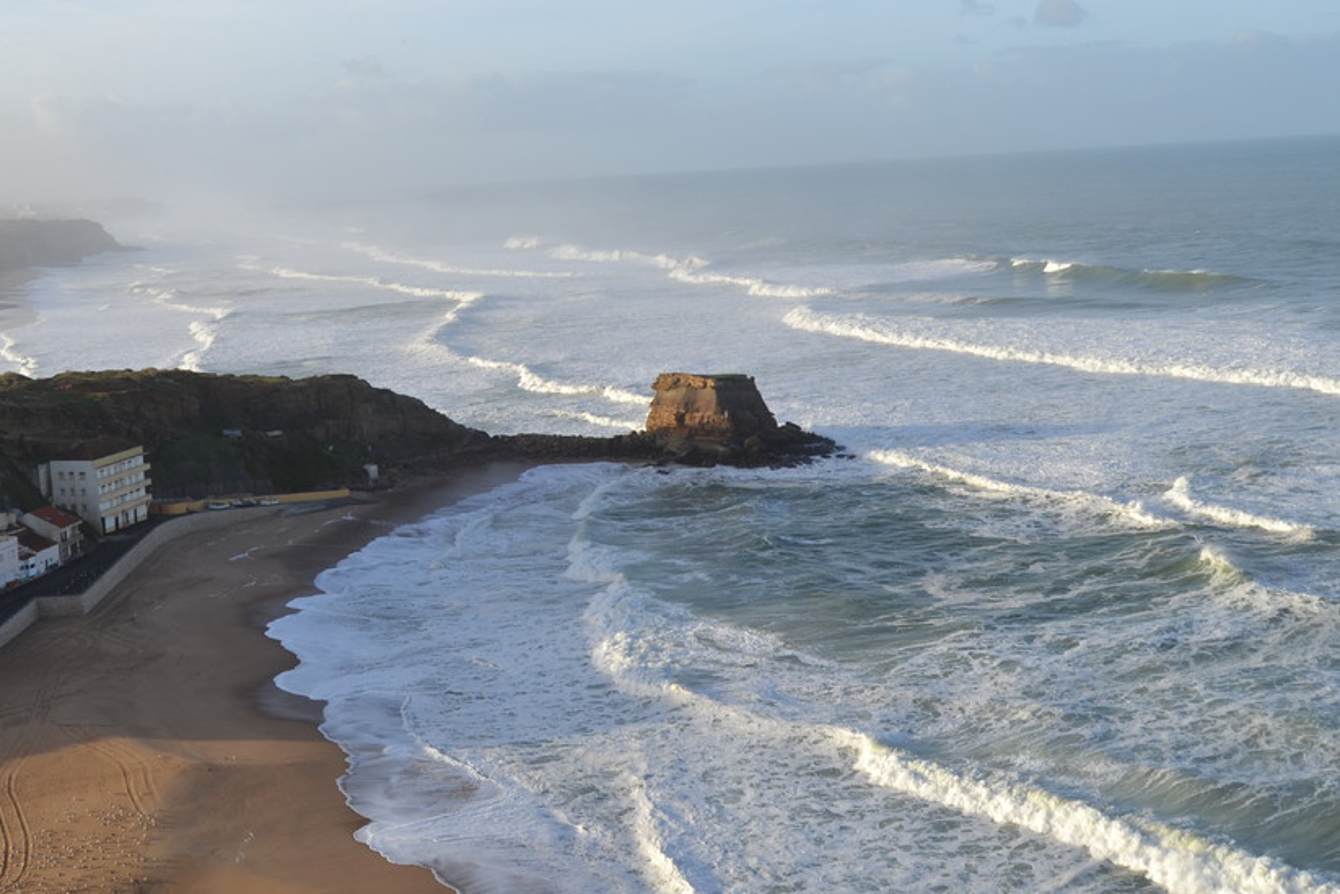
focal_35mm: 42
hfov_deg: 46.2
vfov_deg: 31.3
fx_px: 1564
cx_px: 568
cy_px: 213
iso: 100
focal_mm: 18
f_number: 8
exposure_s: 1/250
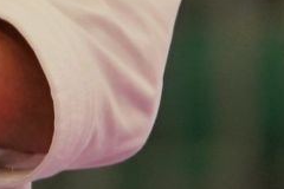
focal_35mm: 2142
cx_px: -199
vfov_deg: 0.6
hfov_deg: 1.0
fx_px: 16897
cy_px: -280
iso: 1600
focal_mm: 191
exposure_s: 1/1000
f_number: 2.8
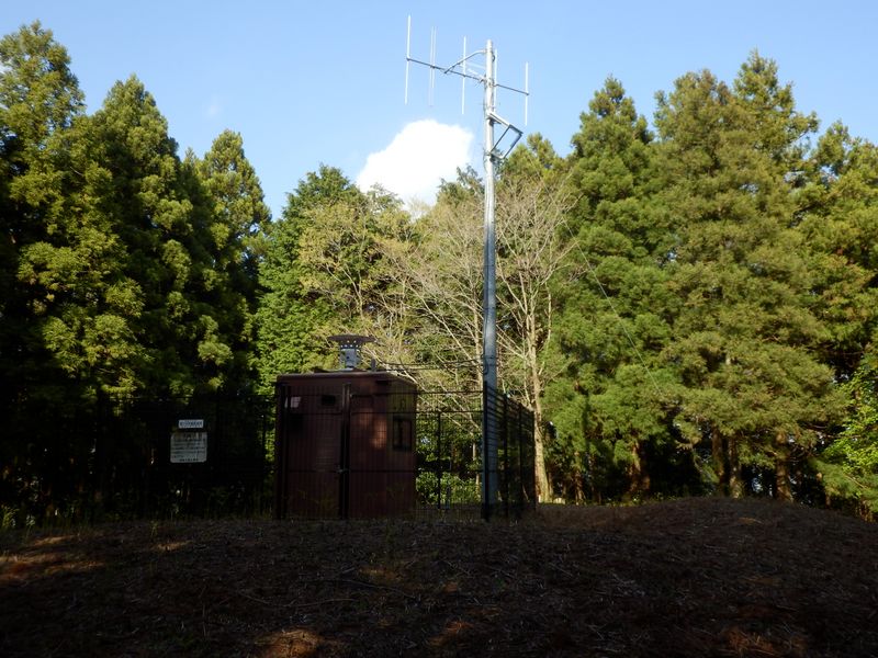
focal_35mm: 37
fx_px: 938
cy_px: 329
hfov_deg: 50.1
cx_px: 439
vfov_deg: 38.7
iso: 80
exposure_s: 1/320
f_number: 3.9
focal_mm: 6.6
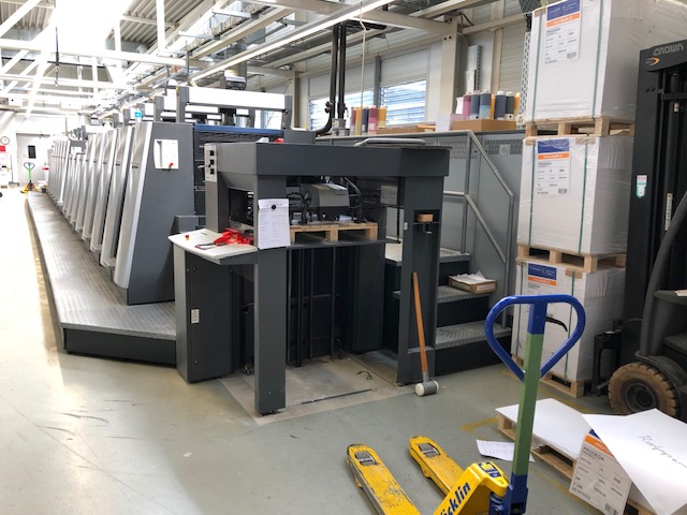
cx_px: 344
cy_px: 258
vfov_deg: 49.7
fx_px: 556
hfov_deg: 63.4
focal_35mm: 28
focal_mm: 3.99
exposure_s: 1/50
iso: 32
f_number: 1.8
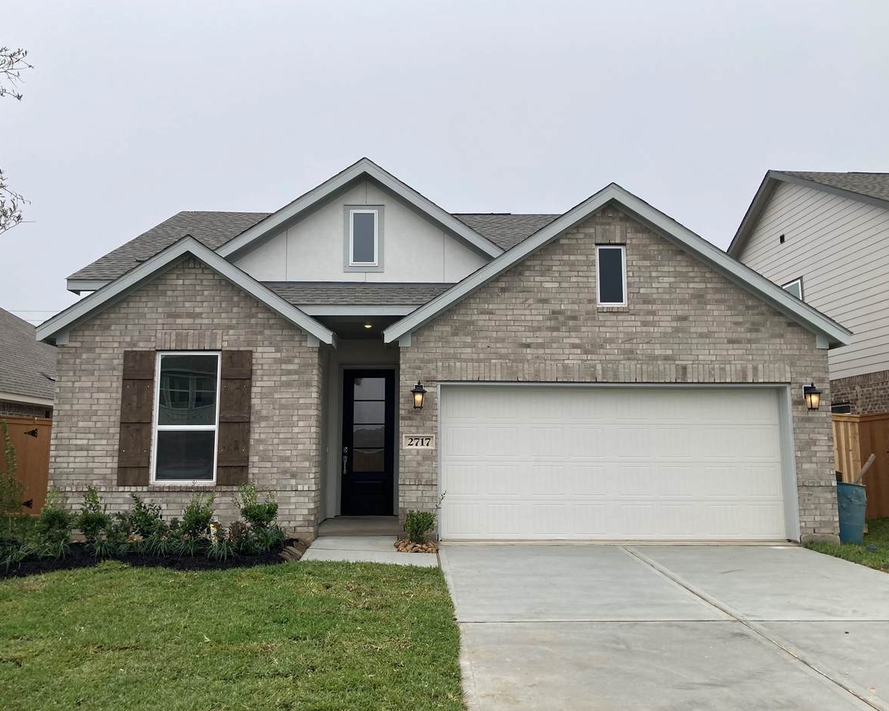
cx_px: 436
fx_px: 789
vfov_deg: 48.5
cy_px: 349
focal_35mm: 30
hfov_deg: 58.8
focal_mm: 3.99
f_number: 1.8
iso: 20
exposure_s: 1/1499
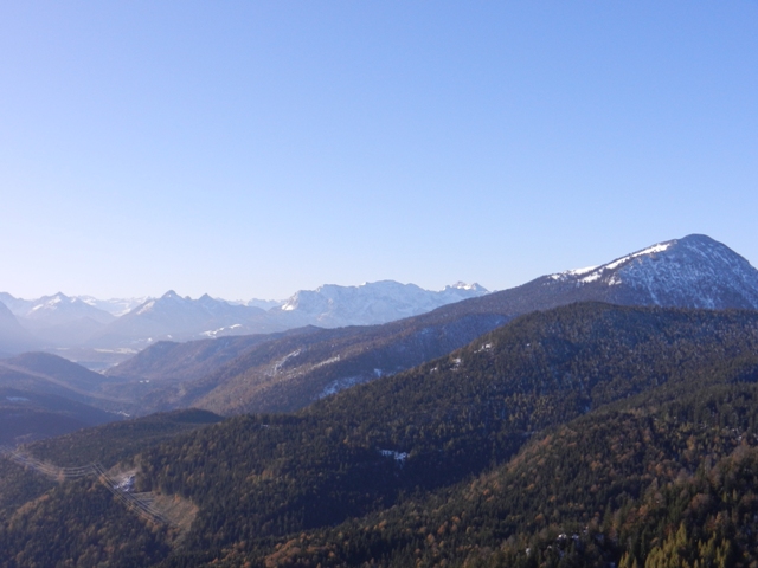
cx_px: 379
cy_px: 284
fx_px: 985
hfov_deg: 42.1
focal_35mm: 45
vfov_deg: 32.2
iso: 160
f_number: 4.2
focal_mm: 8.2
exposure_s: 1/800
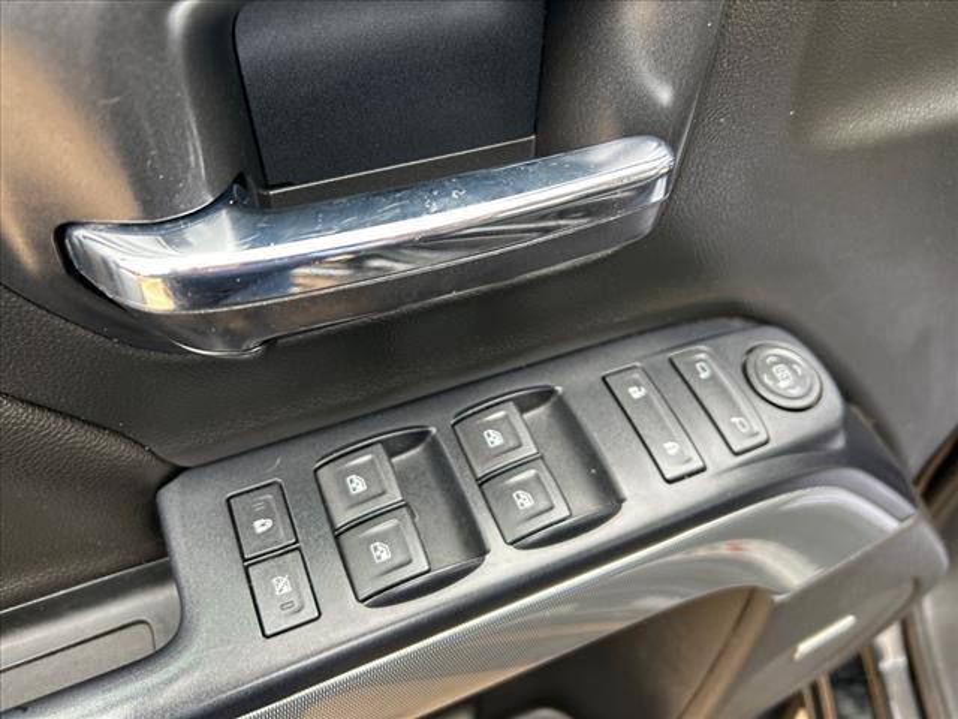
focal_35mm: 26
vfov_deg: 53.1
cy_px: 360
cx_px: 479
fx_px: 720
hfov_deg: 67.3
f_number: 1.5
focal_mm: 5.7
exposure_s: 1/121
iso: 100
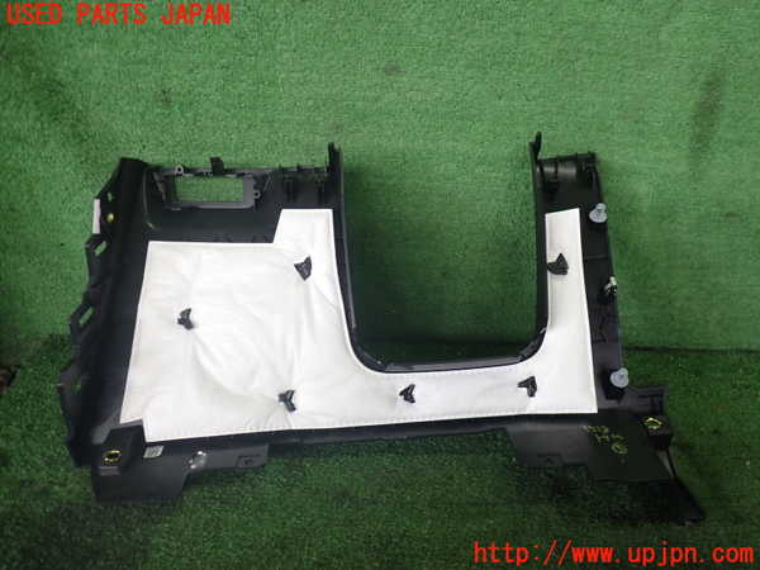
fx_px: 659
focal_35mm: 30
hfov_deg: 60.0
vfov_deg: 46.8
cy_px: 285
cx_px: 380
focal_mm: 5.4
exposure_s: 1/80
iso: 200
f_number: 2.3
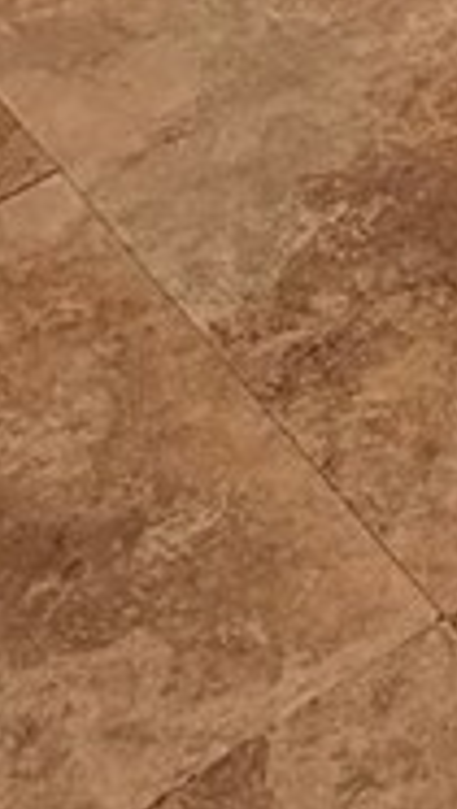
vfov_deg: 7.9
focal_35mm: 202
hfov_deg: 5.3
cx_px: 1780
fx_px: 4340
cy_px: -2175
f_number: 1.78
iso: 250
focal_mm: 6.76
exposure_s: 1/120
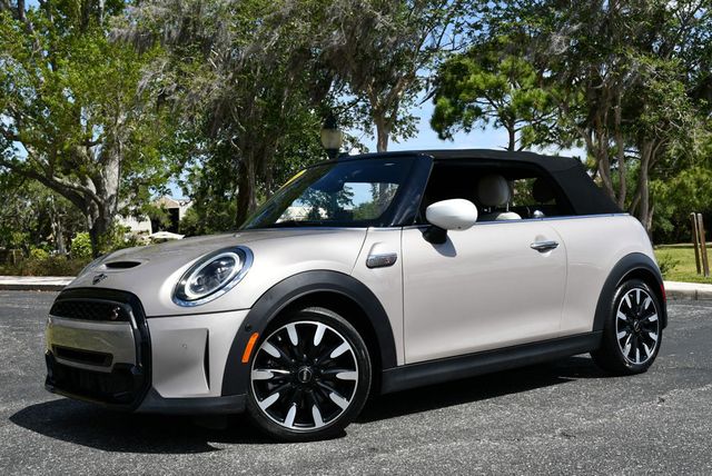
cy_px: 238
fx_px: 871
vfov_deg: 30.6
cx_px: 356
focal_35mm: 44
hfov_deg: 44.5
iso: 100
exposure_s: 1/320
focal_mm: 22
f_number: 9
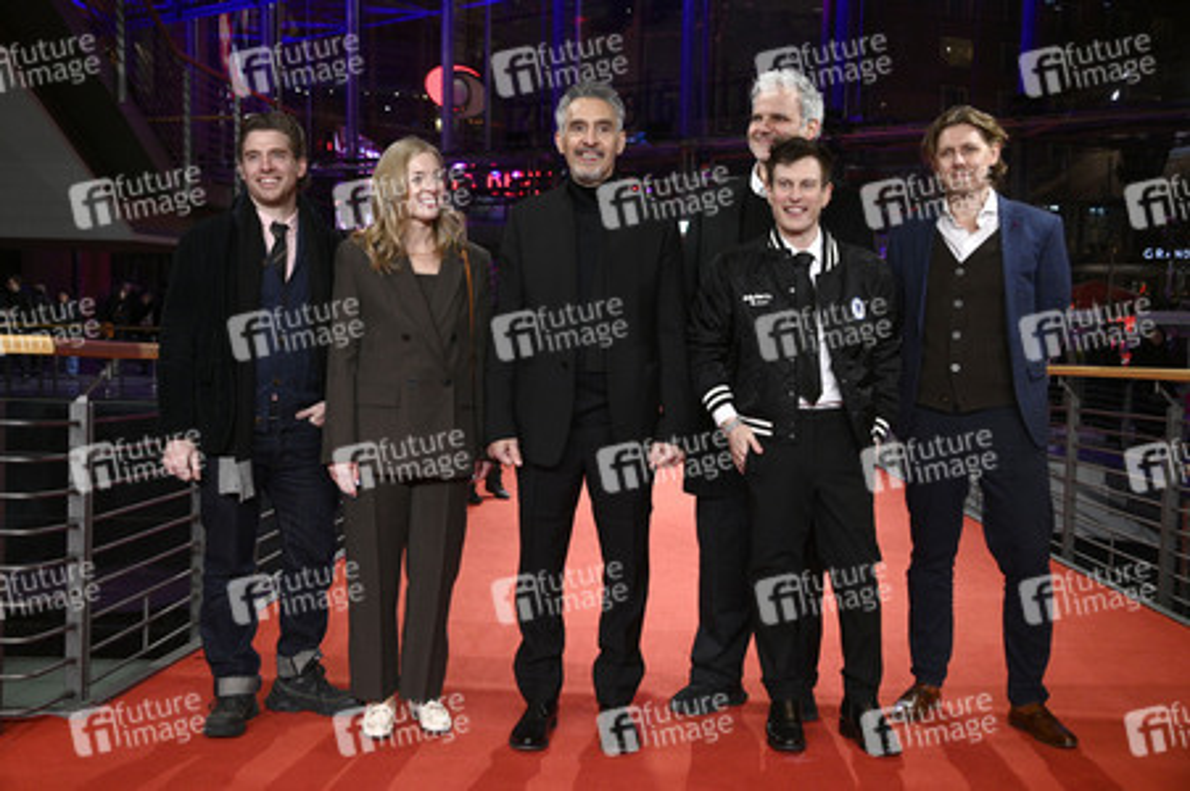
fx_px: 1255
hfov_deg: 50.7
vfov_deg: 35.0
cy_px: 396
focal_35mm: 38
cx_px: 595
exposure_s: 1/250
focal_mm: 38
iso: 4000
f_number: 5.6
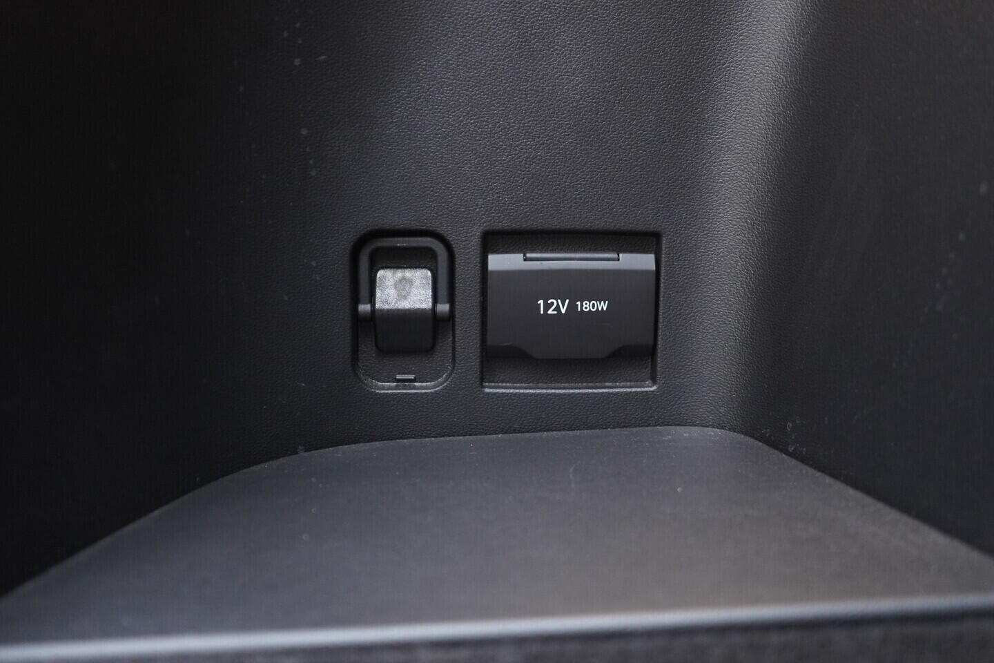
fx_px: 994
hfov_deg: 53.1
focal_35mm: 36
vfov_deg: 36.9
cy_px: 332
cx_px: 497
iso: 1600
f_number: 2.8
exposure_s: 1/40
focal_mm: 24
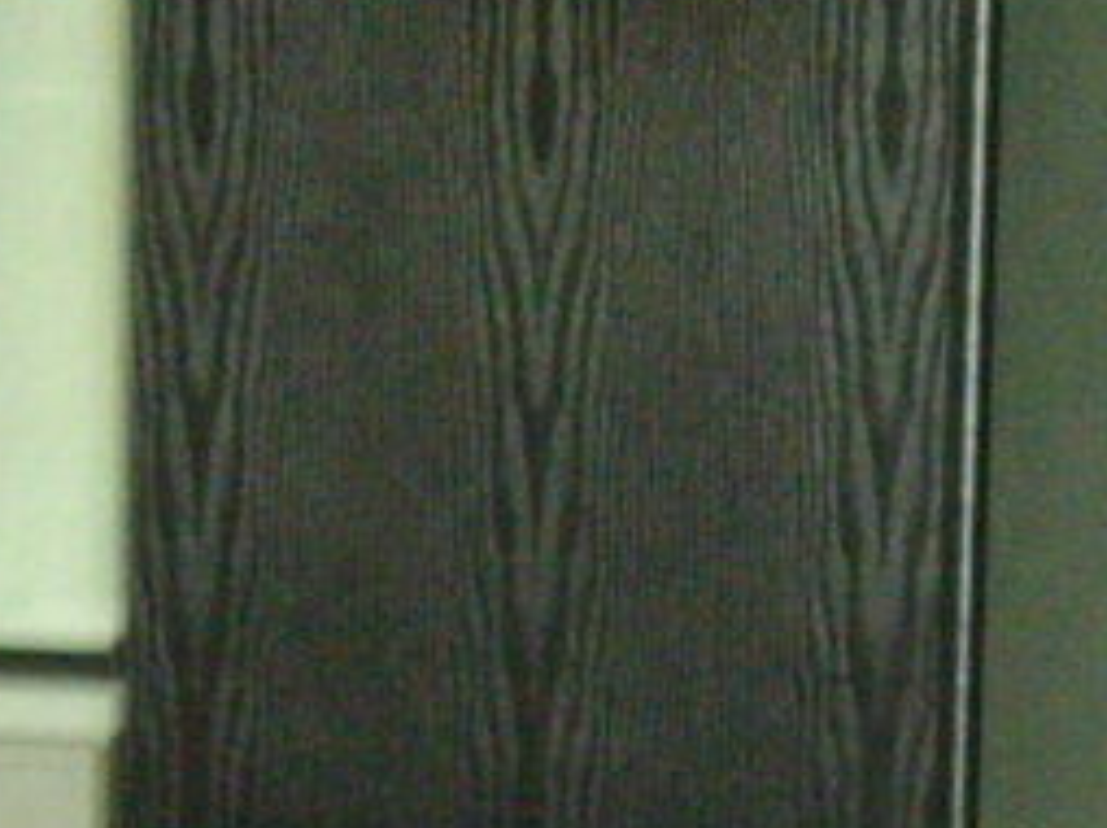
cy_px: 1329
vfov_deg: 6.4
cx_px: 907
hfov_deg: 8.7
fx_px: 7252
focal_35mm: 227
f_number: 2.7
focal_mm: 6
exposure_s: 1/50
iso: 320
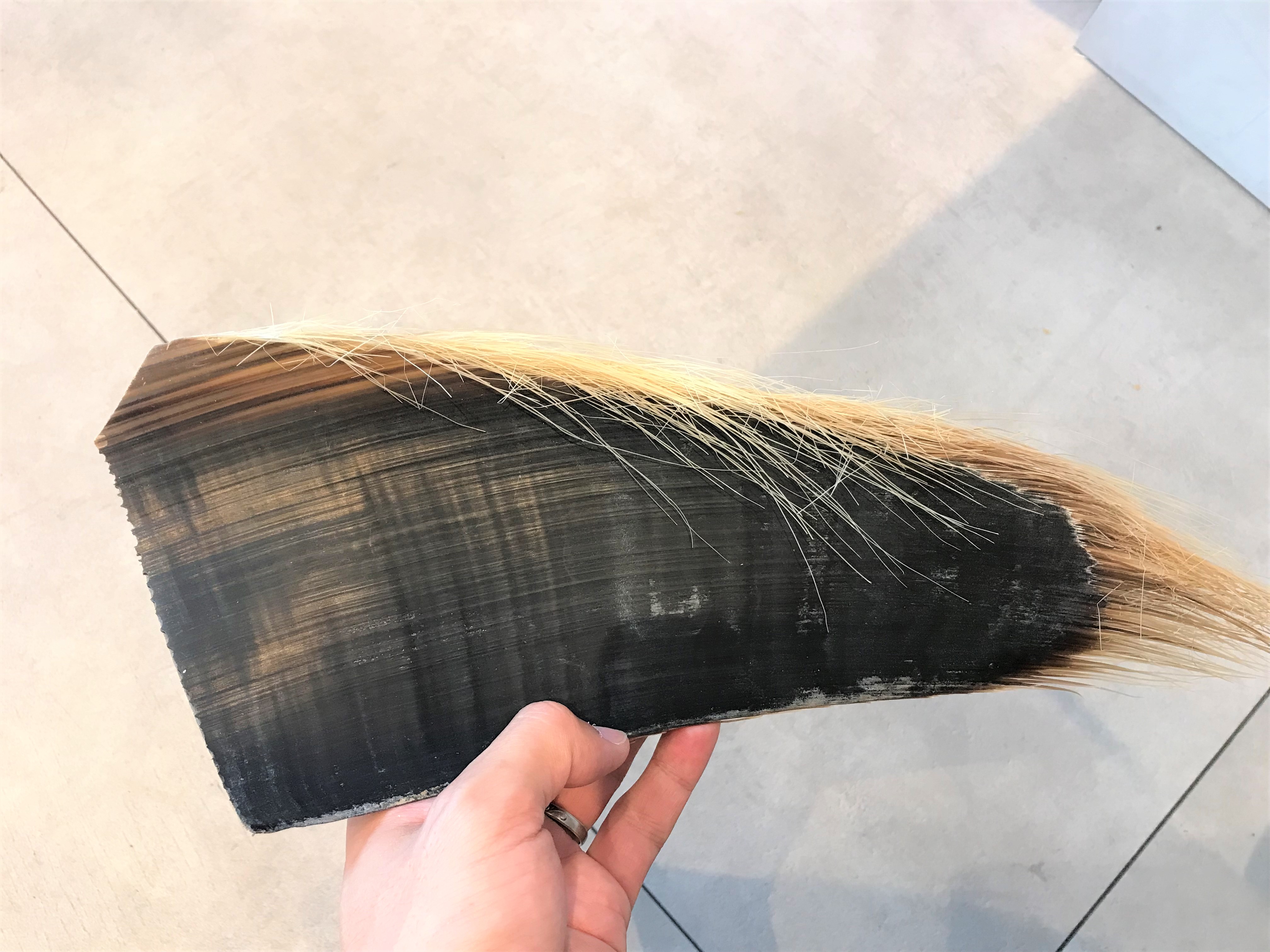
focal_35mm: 28
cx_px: 635
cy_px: 476
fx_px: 1027
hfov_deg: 63.4
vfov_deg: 49.7
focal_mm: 3.99
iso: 32
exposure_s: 1/25
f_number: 1.8
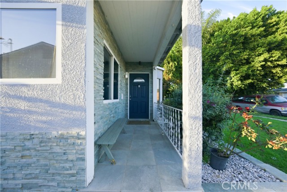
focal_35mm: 14
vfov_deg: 81.2
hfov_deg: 104.2
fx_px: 112
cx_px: 144
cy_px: 96
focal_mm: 14
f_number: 6.3
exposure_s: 1/400
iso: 125
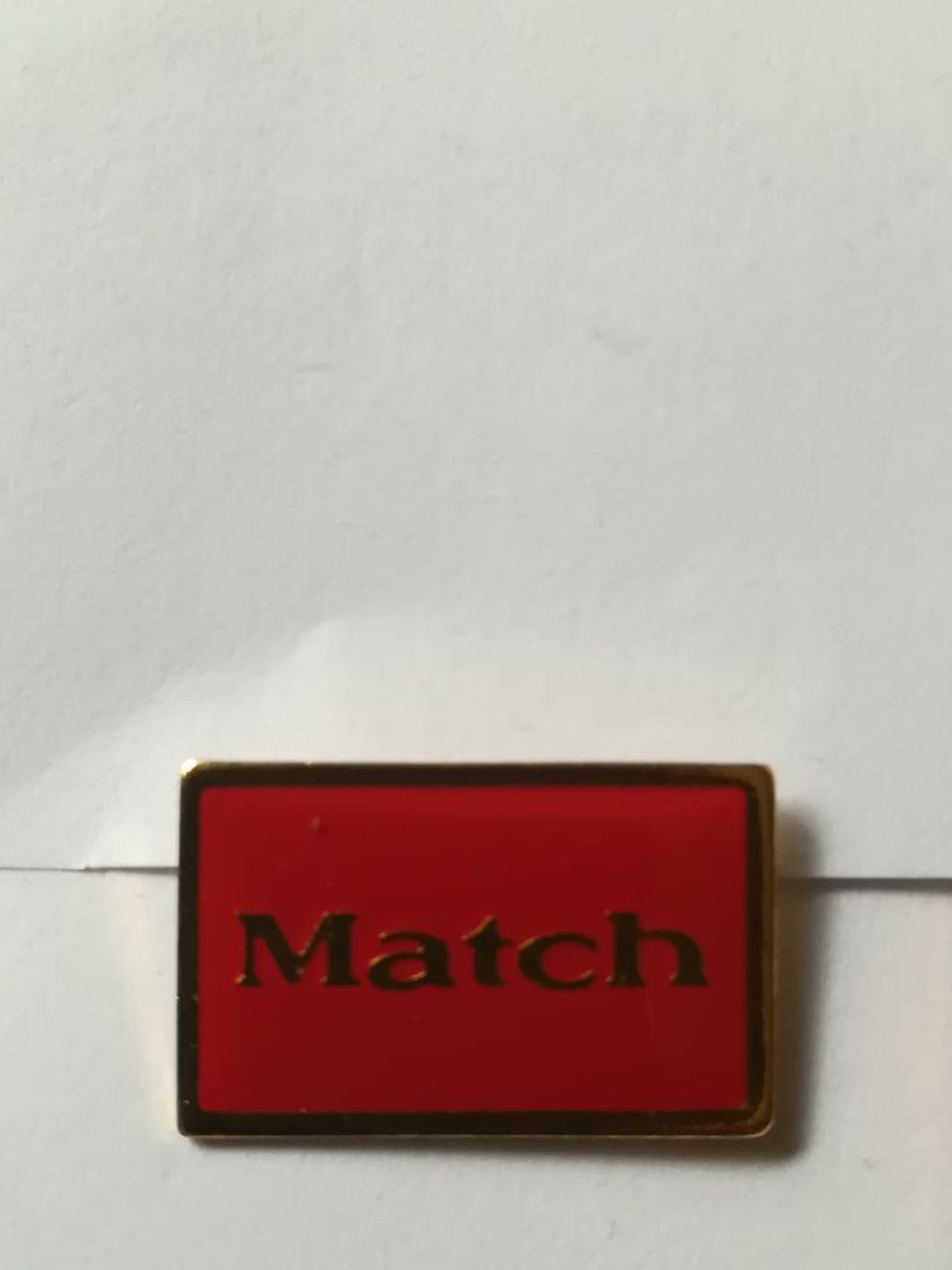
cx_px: 476
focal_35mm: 47
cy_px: 635
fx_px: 1723
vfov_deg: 40.4
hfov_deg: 30.9
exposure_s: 1/33.3
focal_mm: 3.83
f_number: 2.2
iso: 250
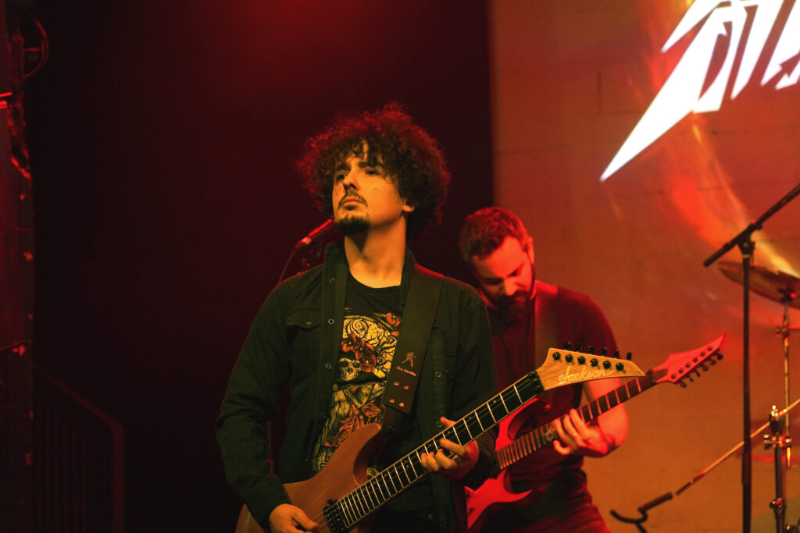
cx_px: 400
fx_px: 2178
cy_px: 266
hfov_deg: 20.8
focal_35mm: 98
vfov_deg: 14.0
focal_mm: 98
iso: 4000
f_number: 4
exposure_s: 1/80
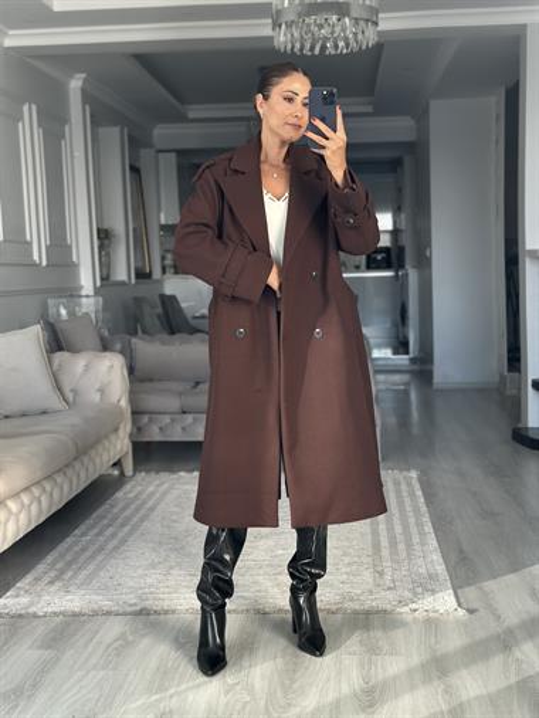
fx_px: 996
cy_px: 359
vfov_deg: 39.6
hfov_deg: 30.3
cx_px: 270
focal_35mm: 48
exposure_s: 1/172
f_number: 1.78
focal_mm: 6.86
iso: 100
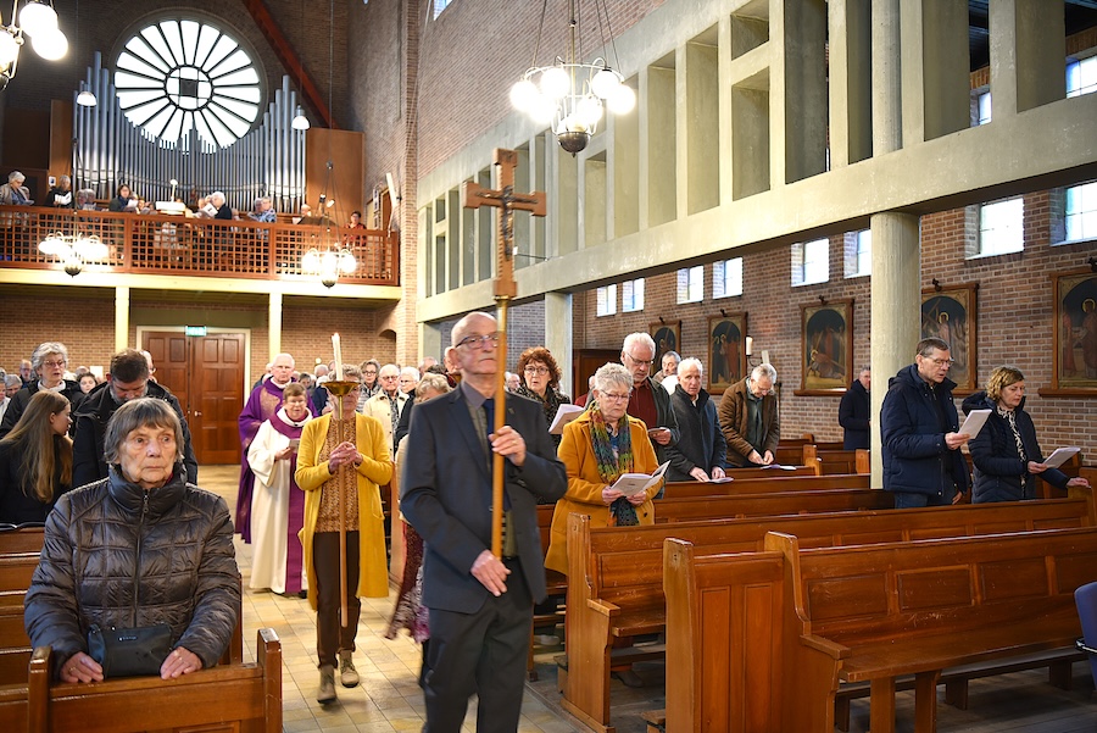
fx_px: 976
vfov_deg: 41.2
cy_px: 366
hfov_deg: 58.7
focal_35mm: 32
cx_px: 548
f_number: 2.8
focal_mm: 32
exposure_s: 1/20
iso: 1000
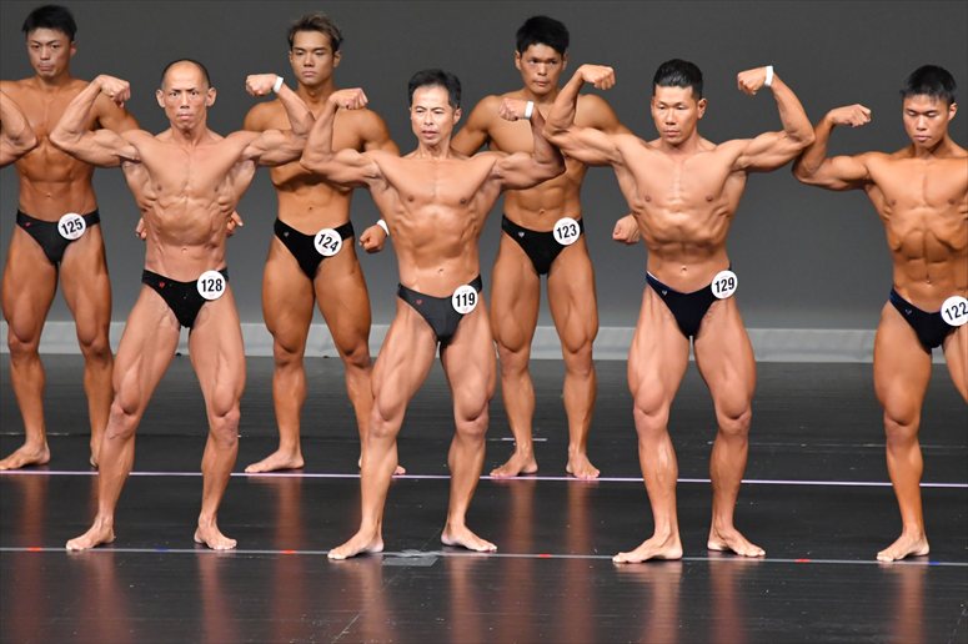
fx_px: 8466
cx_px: 484
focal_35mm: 315
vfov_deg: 4.4
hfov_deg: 6.5
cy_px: 322
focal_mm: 210
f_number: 5.6
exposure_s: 1/400
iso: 5000
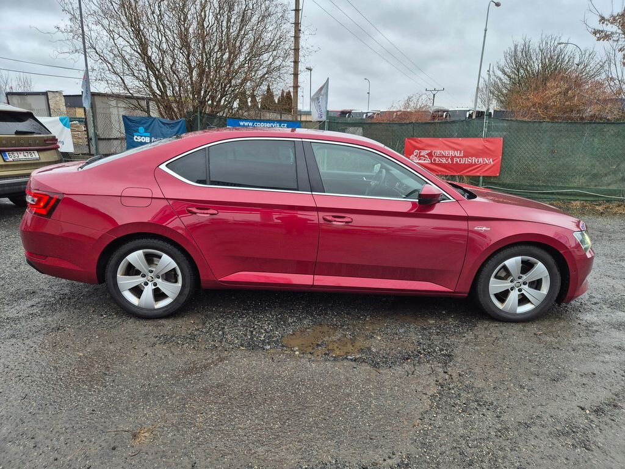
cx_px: 312
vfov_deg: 58.9
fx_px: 415
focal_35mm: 23
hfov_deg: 73.9
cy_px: 234
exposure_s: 1/180
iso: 80
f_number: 1.8
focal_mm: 5.4
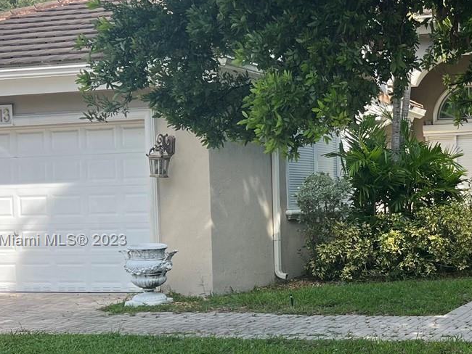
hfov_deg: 28.4
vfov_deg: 22.8
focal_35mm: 64
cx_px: 475
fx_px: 873
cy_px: 241
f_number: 1.5
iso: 50
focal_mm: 5.7
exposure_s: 1/1147
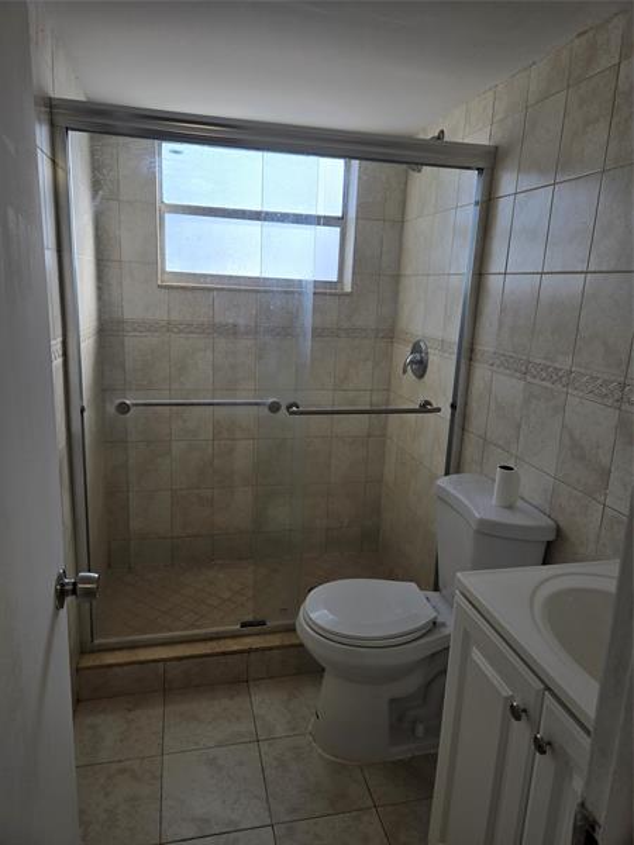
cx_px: 317
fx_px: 562
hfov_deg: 58.9
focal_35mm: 23
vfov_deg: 73.9
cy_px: 422
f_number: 1.8
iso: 25
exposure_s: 1/330
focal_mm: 5.4
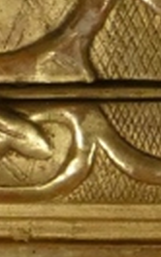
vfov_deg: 2.2
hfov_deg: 1.3
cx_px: 440
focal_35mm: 974
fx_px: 6845
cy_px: 440
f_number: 5.1
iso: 400
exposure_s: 1/125
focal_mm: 21.5
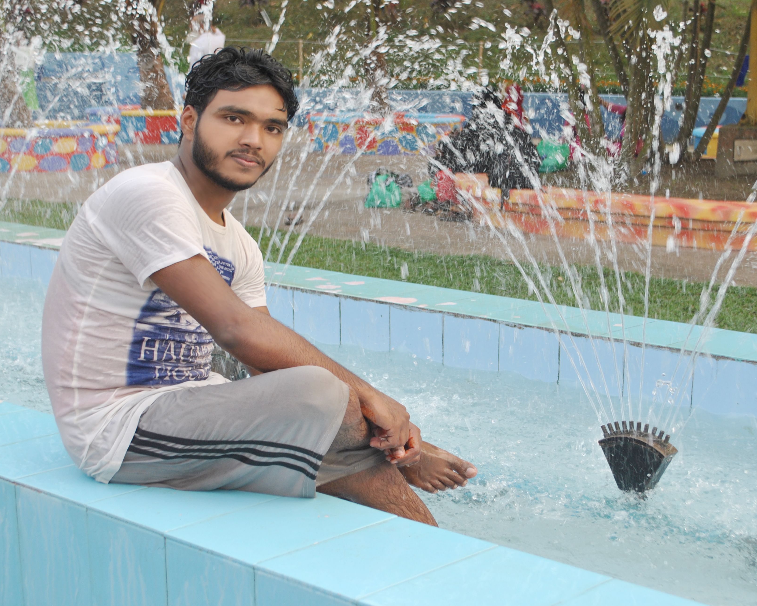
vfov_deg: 28.1
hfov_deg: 34.7
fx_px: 1210
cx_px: 320
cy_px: 303
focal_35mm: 54
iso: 160
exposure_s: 1/125
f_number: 5.6
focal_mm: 32
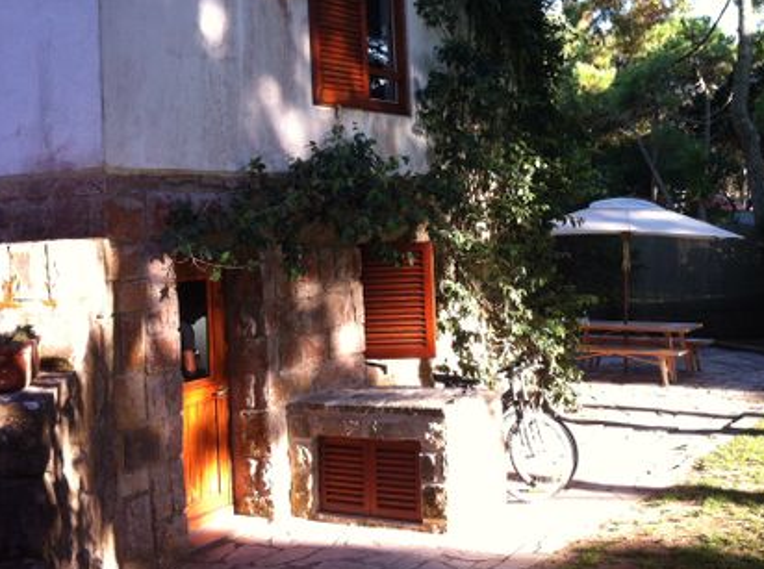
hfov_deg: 37.0
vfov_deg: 28.3
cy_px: 193
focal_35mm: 51
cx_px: 540
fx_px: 1123
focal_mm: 3.85
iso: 100
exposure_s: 1/120
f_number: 2.8
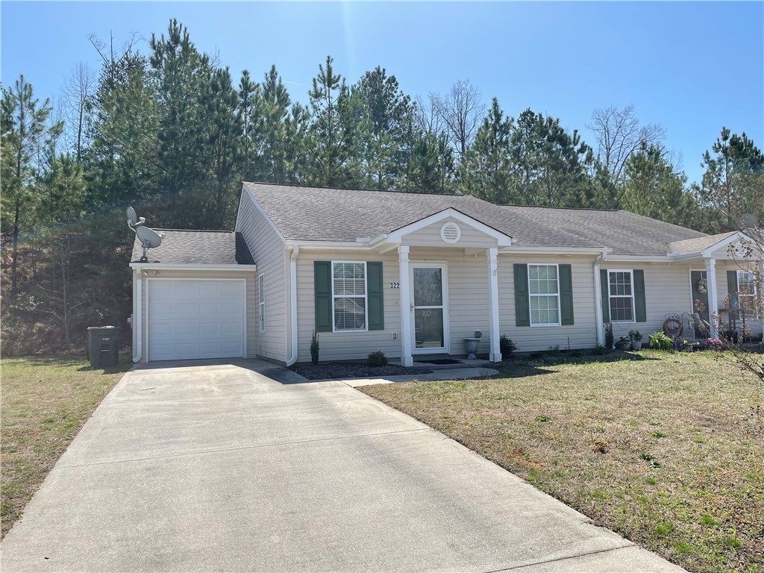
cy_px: 286
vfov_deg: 53.1
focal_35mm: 26
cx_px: 382
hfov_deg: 67.3
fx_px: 574
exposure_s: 1/3788
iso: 32
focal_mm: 5.1
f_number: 1.6
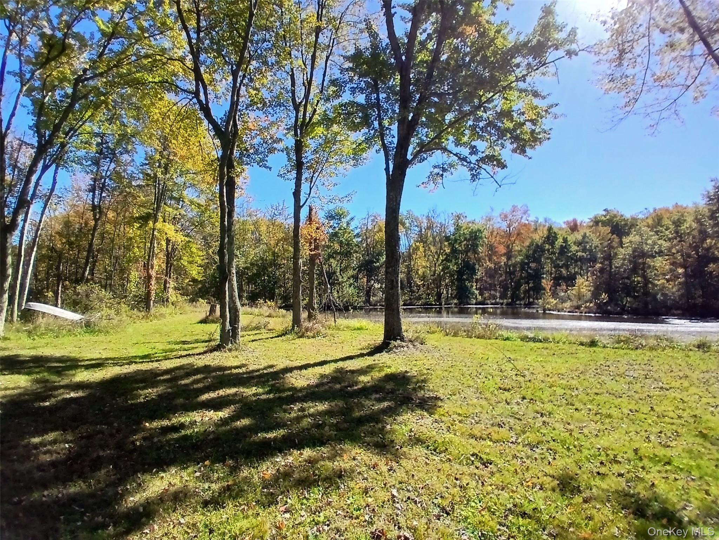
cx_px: 360
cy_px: 270
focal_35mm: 17
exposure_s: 1/967
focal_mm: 1.4
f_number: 2.2
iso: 50
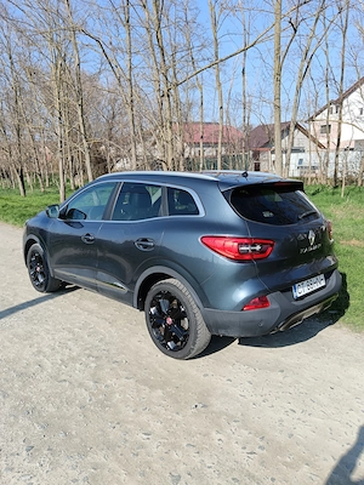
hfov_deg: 51.4
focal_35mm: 27
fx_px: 379
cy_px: 242
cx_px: 182
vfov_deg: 65.3
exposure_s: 1/537
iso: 100
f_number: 1.9
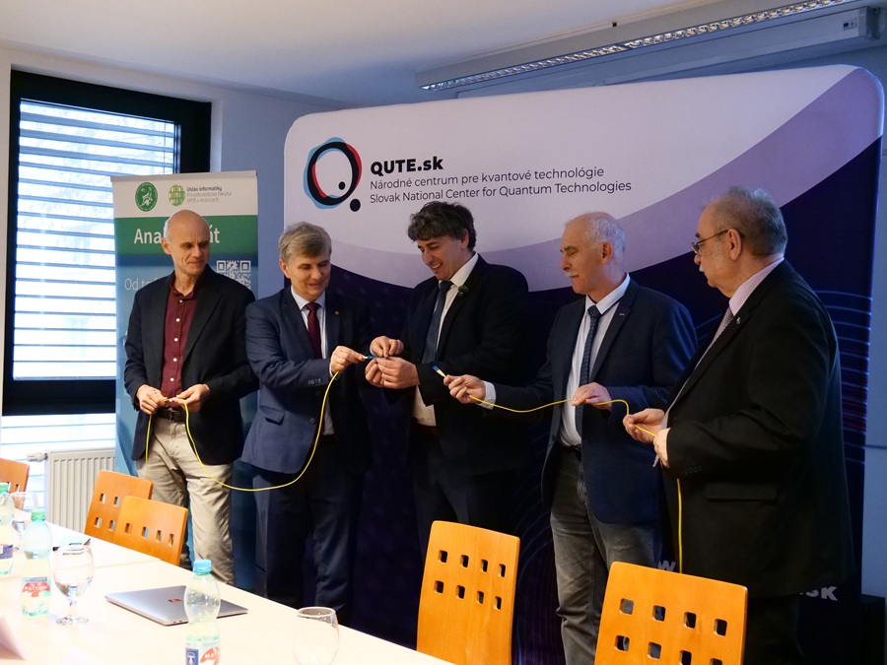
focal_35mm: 44
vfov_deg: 32.9
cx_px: 444
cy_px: 332
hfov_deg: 42.9
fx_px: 1127
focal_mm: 22
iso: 3200
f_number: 5.6
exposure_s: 1/30
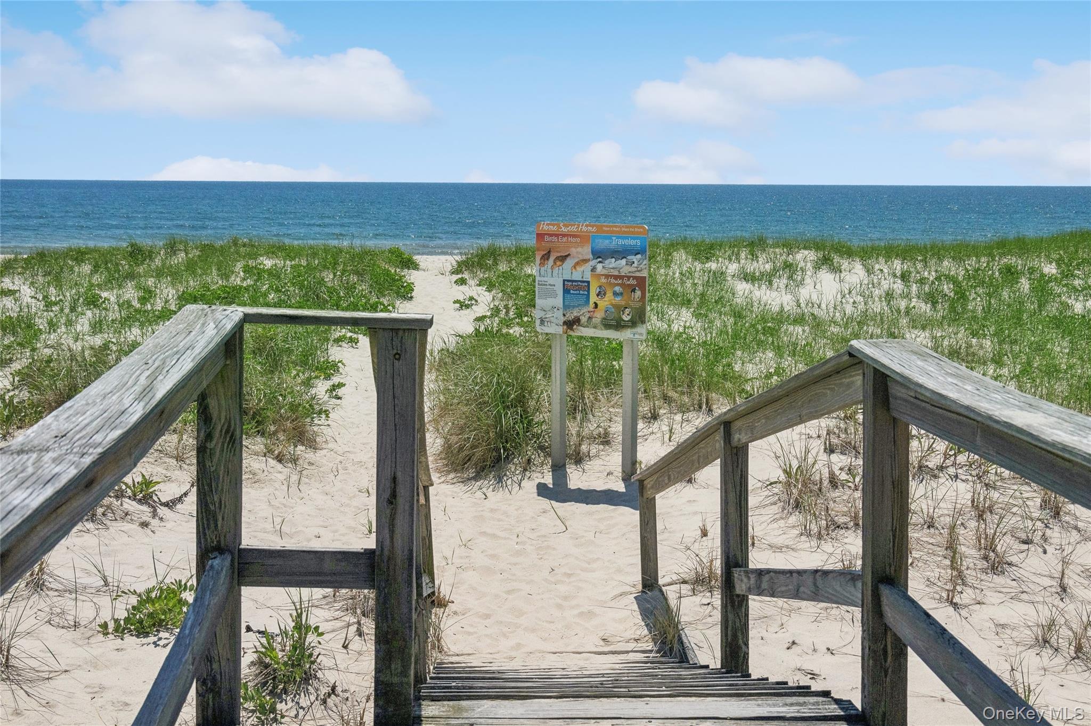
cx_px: 546
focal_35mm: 49
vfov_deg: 27.5
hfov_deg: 40.4
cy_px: 363
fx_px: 1484
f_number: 8
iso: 400
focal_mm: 33
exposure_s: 1/6400
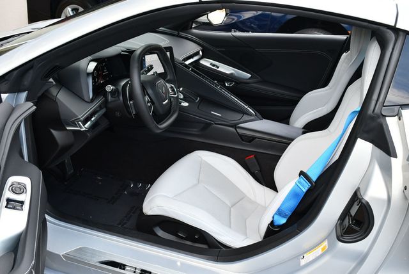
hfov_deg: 53.1
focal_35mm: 36
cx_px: 204
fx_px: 409
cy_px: 137
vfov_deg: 36.9
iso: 400
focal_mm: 18
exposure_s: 1/250
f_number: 5
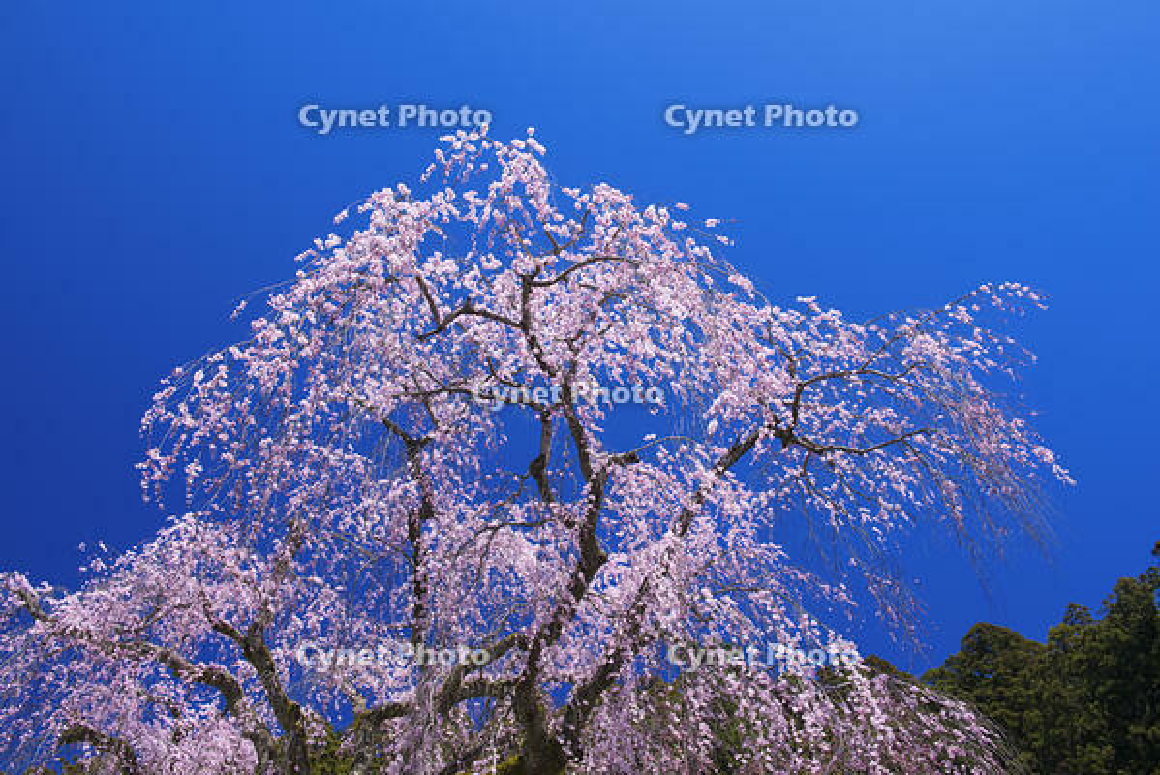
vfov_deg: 42.4
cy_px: 388
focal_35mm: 31
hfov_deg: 60.3
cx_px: 580
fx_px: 999
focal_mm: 31
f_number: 11
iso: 100
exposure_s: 1/60
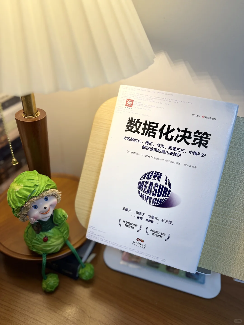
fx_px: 226
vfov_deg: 71.6
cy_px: 162
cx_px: 122
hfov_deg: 56.8
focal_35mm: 24
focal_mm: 6.76
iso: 125
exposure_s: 1/100
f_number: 1.78
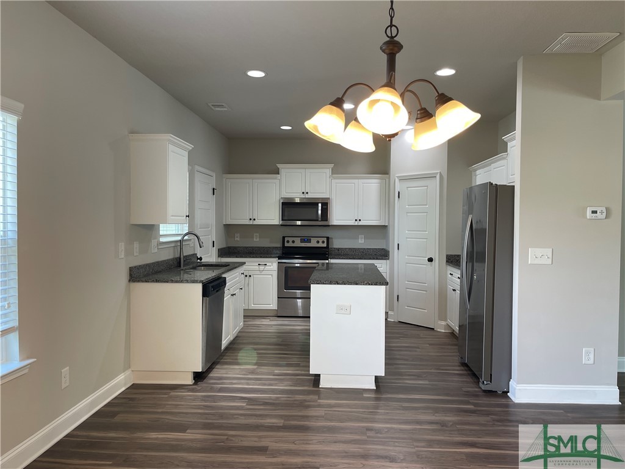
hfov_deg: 69.4
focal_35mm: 25
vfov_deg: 54.9
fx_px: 451
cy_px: 234
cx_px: 312
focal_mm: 5.1
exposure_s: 1/120
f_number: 1.6
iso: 100
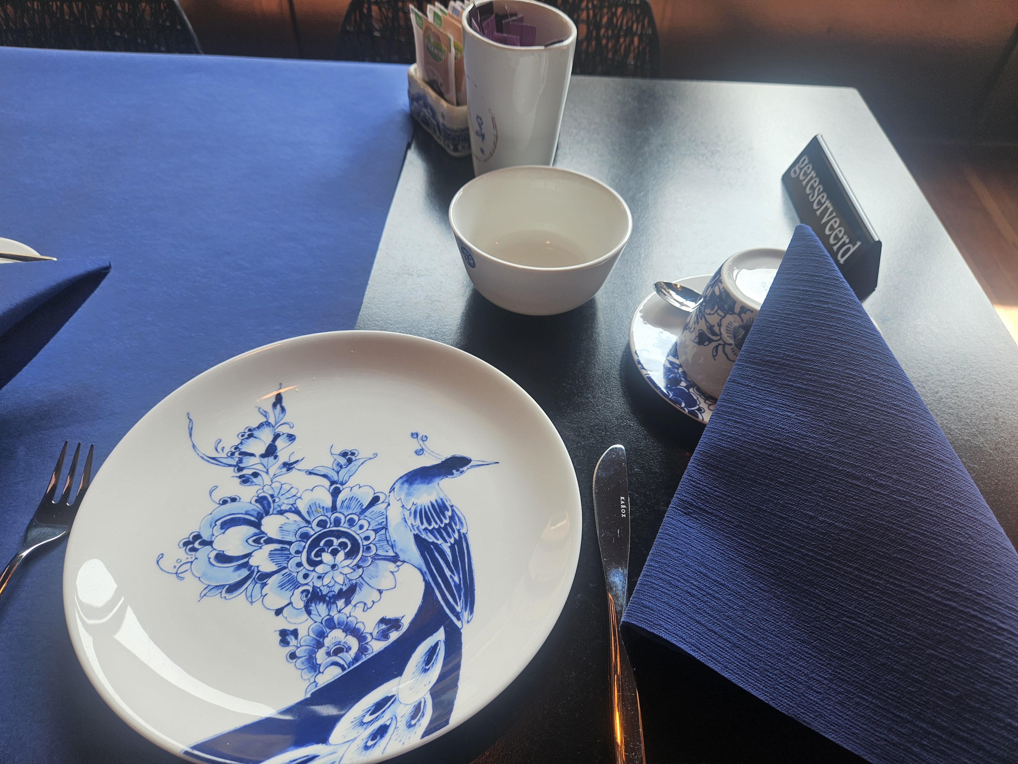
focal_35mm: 23
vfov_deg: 58.9
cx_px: 509
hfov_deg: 73.9
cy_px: 382
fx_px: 676
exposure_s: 1/120
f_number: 1.8
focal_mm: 5.4
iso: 25
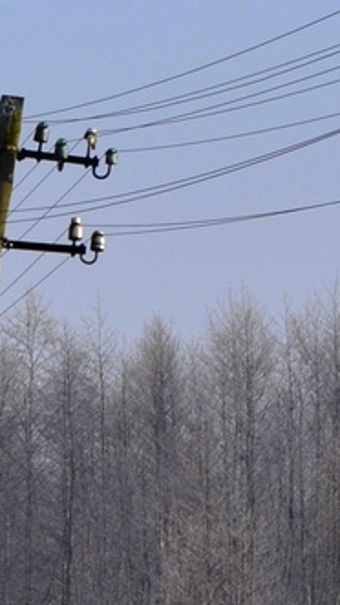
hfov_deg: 2.4
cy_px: 591
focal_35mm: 511
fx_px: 8190
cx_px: -594
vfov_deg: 4.2
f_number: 11
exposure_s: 1/500
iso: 200
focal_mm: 105
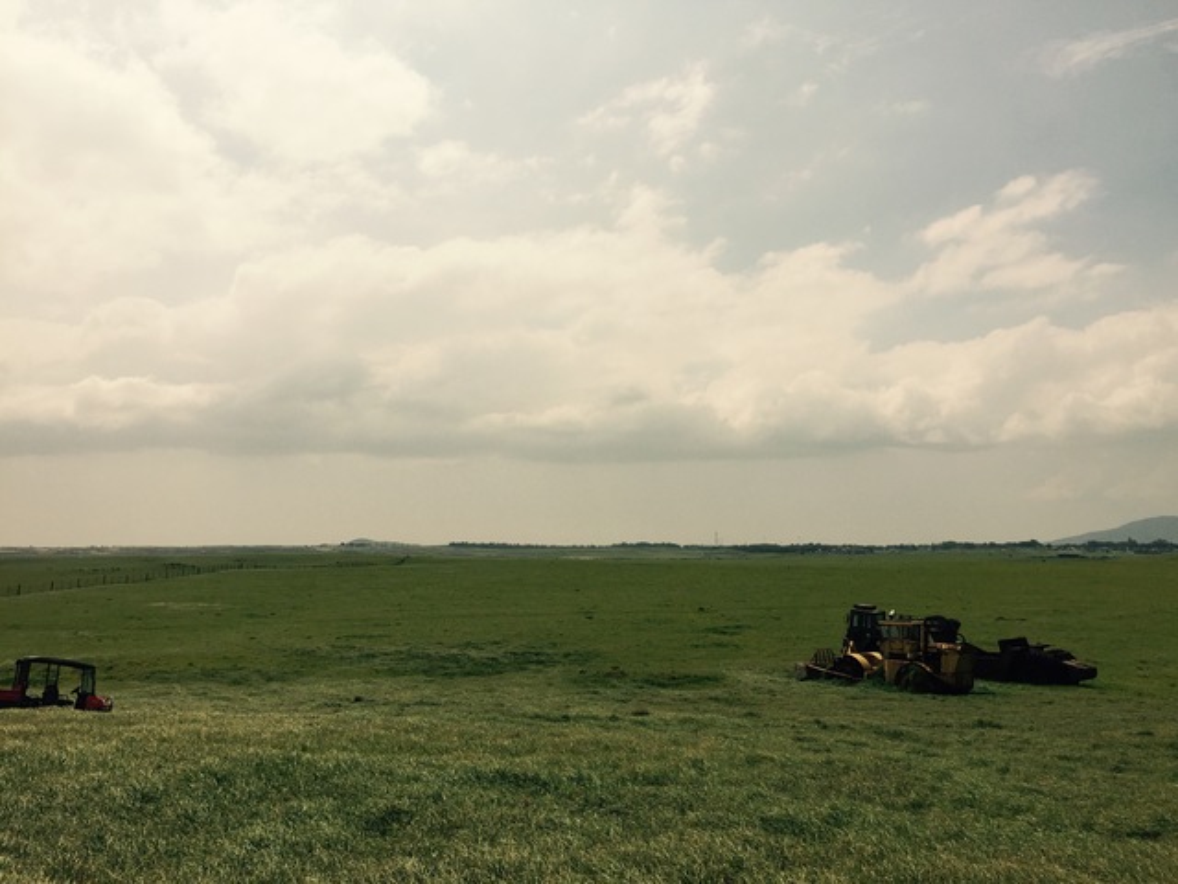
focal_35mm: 29
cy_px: 442
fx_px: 987
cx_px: 589
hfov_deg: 61.7
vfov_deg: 48.2
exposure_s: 1/7937
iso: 32
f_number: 2.2
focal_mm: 4.15
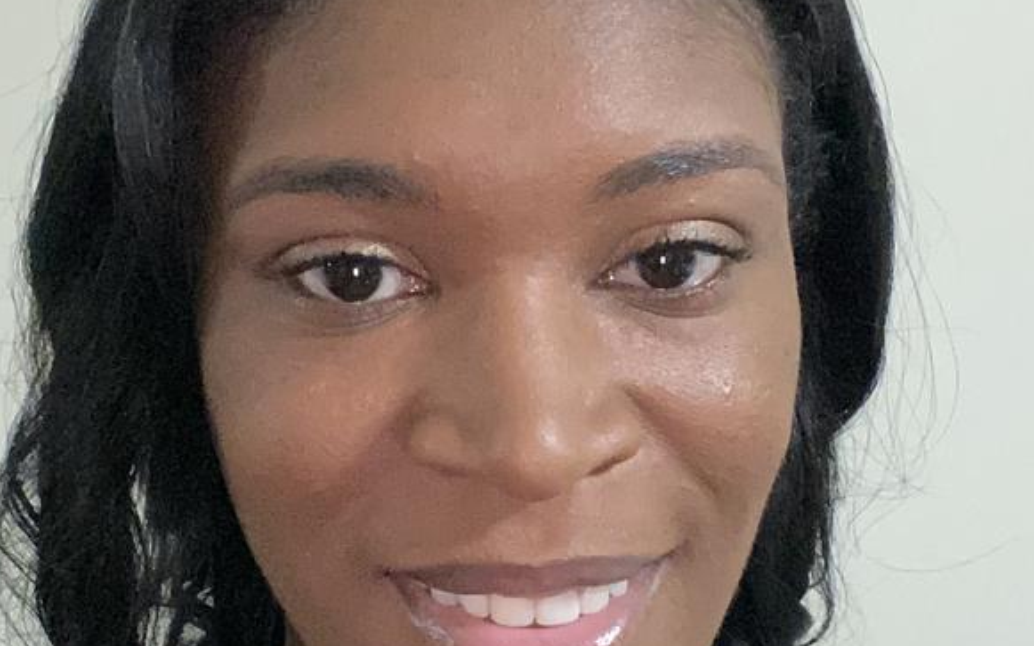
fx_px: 1972
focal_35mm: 70
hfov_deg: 29.3
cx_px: 440
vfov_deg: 18.5
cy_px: 441
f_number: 2.2
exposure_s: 1/30
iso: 640
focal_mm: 2.71
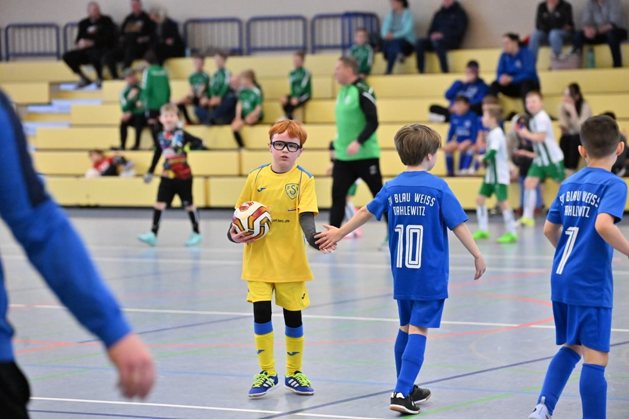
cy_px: 210
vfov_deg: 10.2
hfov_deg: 15.2
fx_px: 2358
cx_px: 314
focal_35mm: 135
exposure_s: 1/1000
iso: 8000
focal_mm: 135
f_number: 3.5
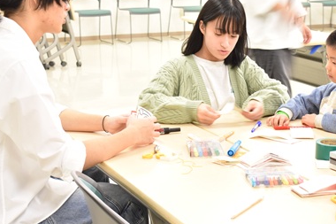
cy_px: 108
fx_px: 774
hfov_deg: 24.4
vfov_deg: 16.4
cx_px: 201
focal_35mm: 83
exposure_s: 1/20
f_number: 5
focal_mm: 42
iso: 500
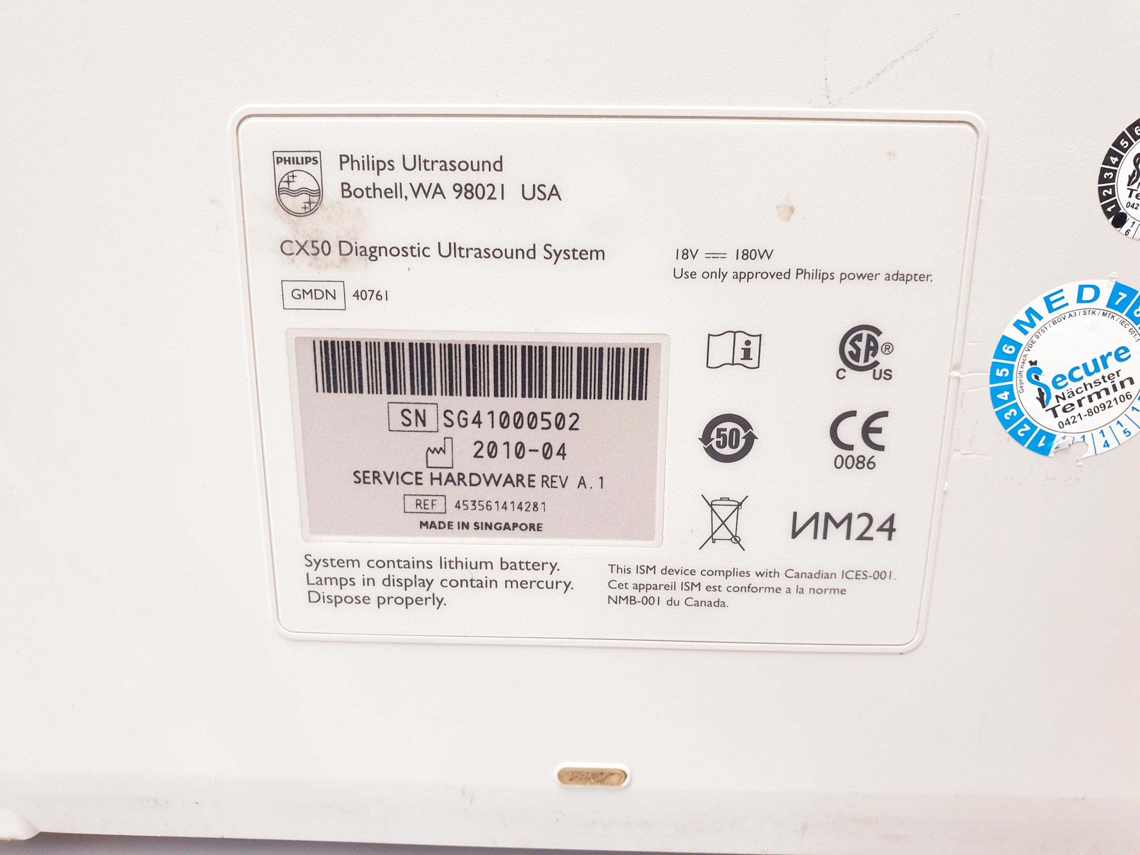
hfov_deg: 67.3
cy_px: 428
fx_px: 856
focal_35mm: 26
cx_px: 570
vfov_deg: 53.1
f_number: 2.4
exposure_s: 1/50
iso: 125
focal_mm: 4.3
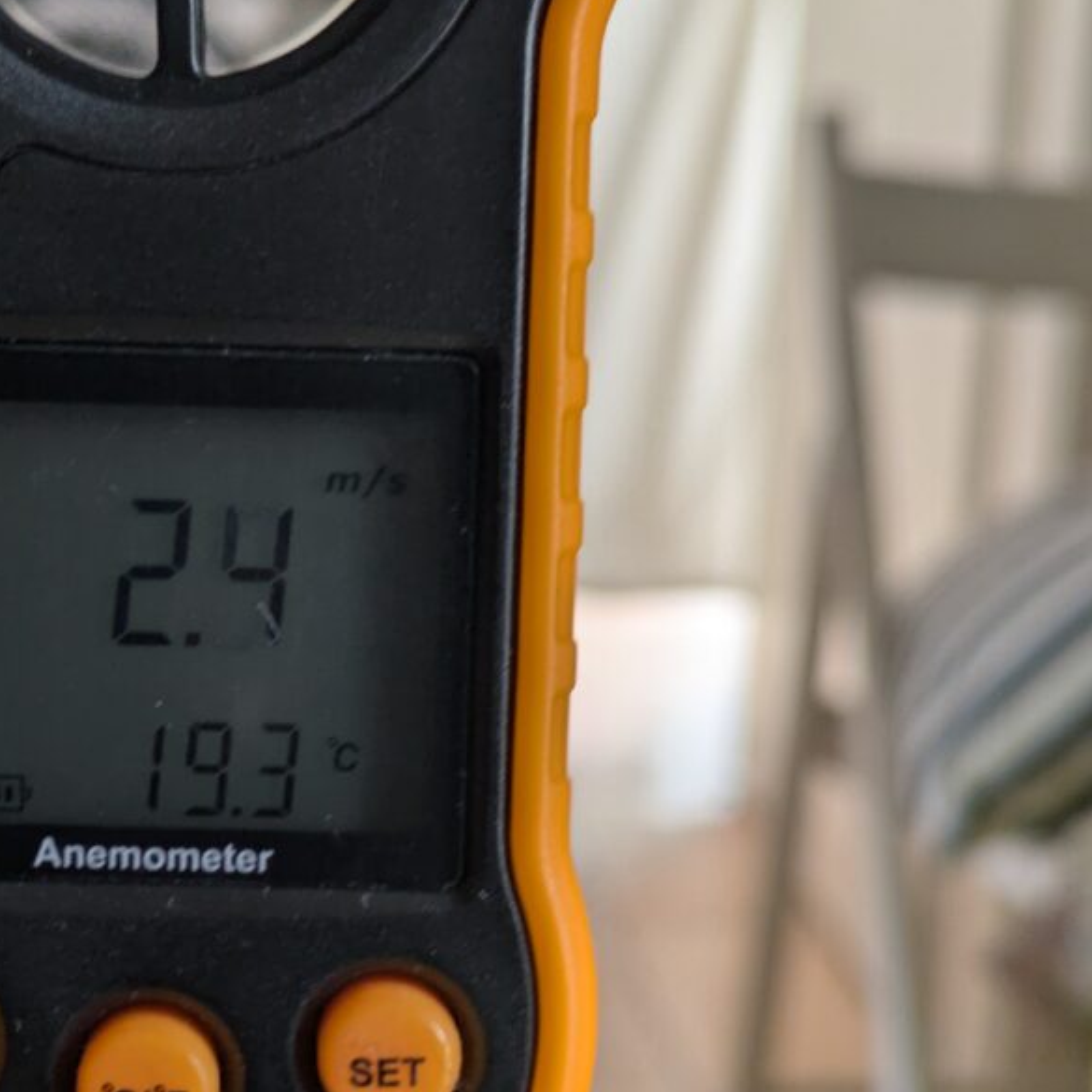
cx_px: 228
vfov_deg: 21.9
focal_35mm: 79
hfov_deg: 21.7
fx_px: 2820
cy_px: 708
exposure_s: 1/60
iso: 82
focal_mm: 5.43
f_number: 1.89
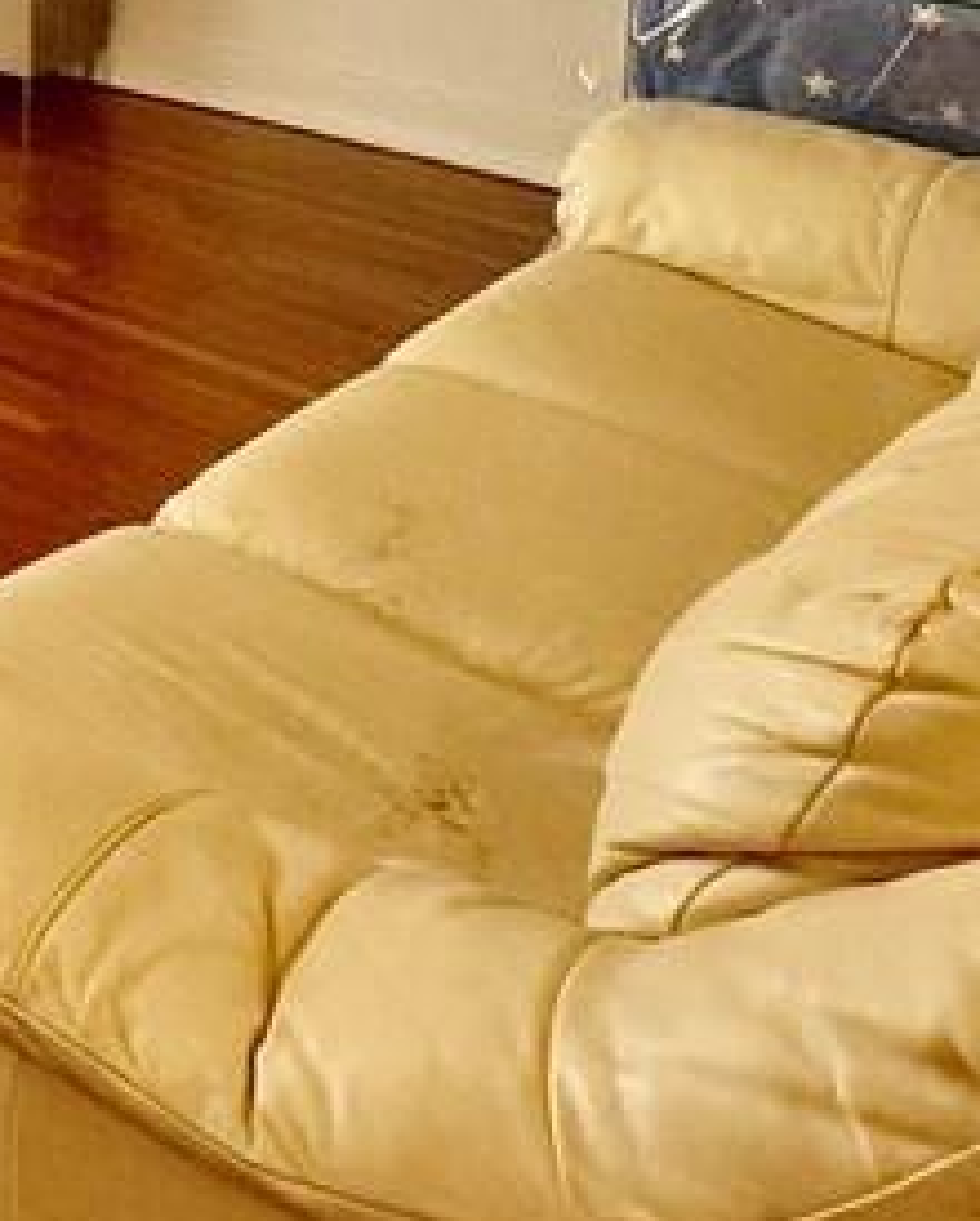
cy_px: -316
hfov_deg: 20.9
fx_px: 1845
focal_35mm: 51
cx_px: -766
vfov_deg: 30.1
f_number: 2.2
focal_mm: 2.22
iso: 640
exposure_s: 1/120
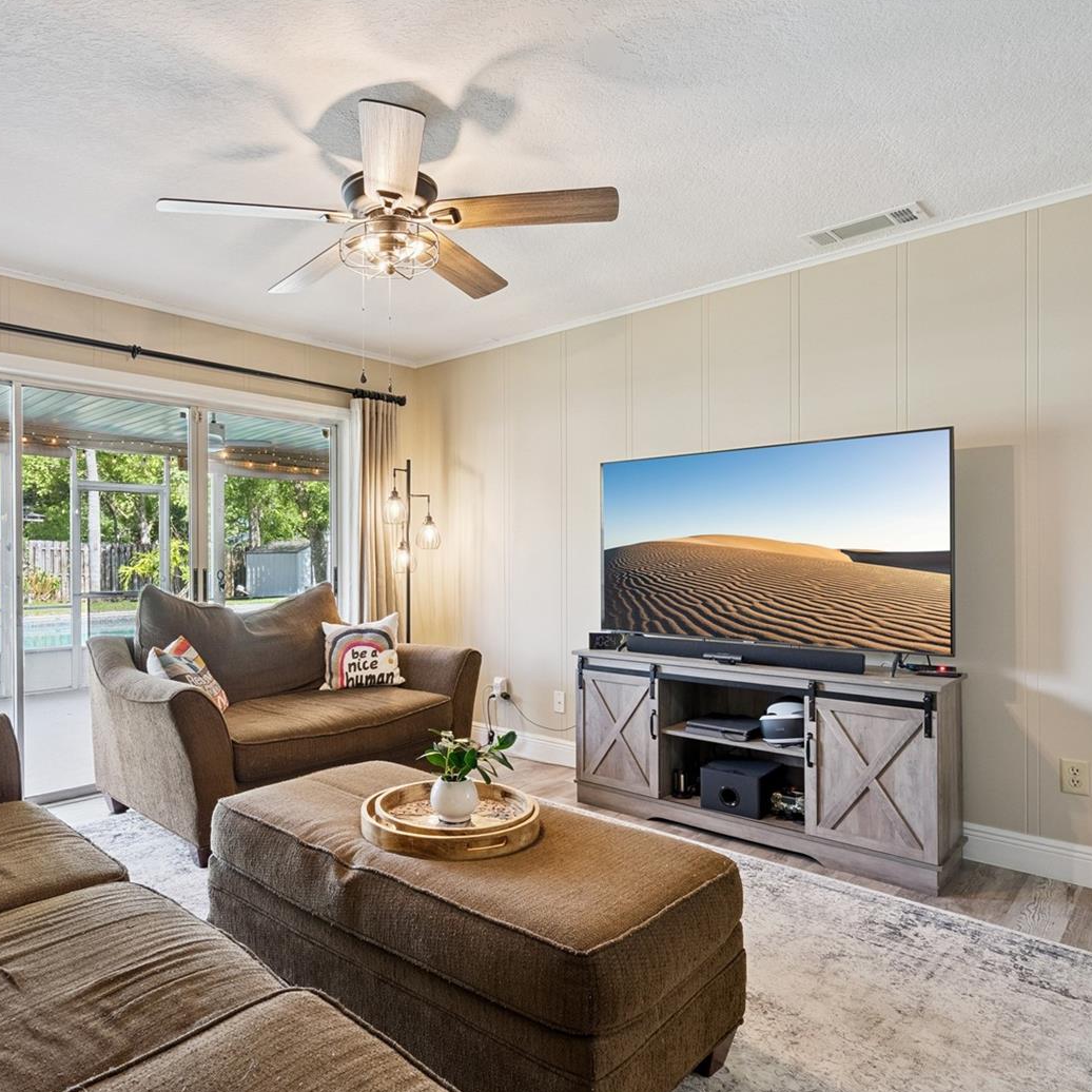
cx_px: 413
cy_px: 555
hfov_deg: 71.0
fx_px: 749
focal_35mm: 21
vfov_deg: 72.1
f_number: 9
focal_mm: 16
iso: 1600
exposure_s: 1/50
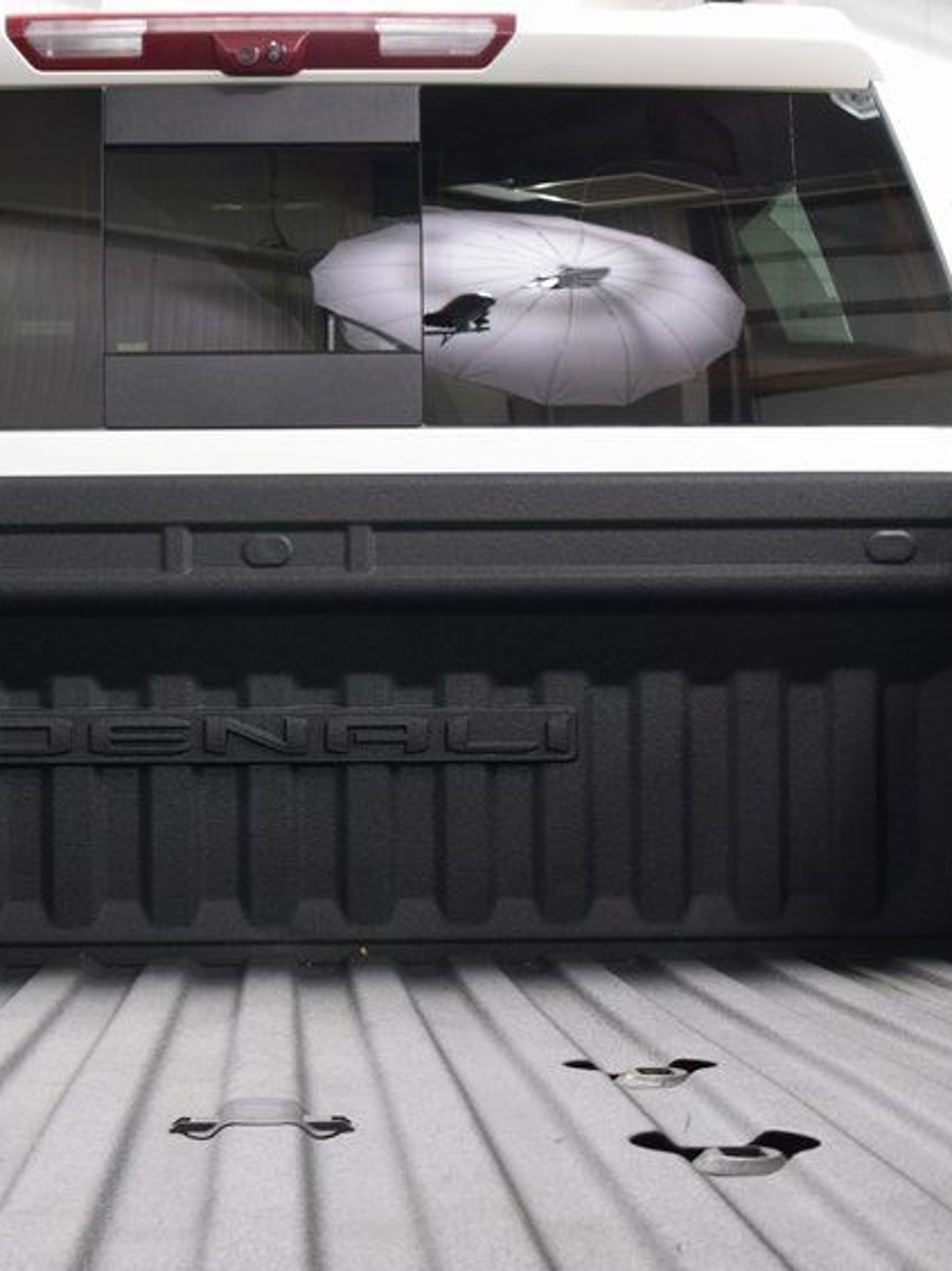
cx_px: 296
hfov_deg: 23.1
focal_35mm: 63
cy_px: 728
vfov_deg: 30.7
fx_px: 2311
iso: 1250
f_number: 6.3
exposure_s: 1/15
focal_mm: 24
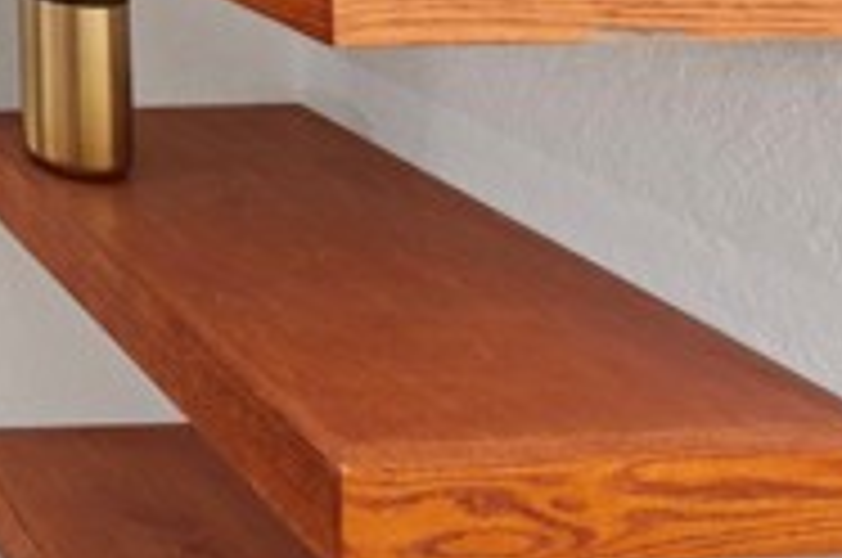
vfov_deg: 21.3
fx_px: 1121
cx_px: -540
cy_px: -374
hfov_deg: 25.2
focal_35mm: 48
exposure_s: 2
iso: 200
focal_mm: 14
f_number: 9.5
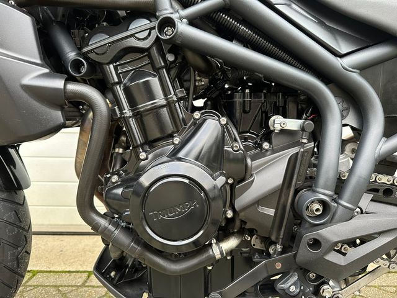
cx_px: 198
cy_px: 149
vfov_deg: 56.8
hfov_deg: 71.6
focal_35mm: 24
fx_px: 275
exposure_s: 1/82
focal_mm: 6.86
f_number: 1.78
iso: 250
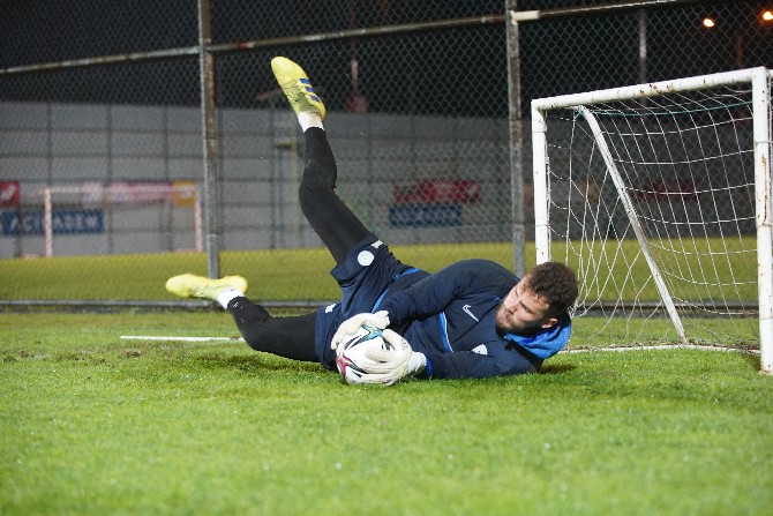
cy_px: 258
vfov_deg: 13.4
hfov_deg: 20.0
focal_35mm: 102
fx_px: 2190
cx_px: 386
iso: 5000
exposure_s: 1/200
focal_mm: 102
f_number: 3.5
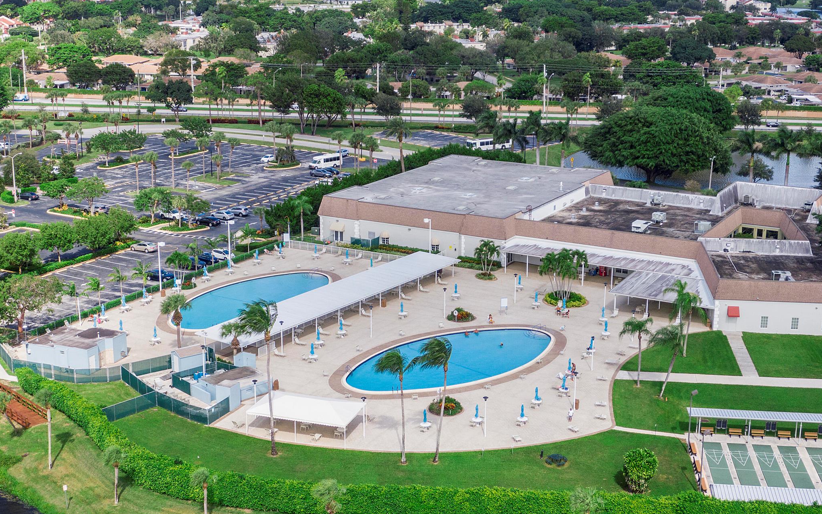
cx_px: 411
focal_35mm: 51
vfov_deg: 25.3
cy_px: 260
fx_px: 1142
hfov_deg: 39.6
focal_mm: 8.6
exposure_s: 1/640
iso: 100
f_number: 3.8
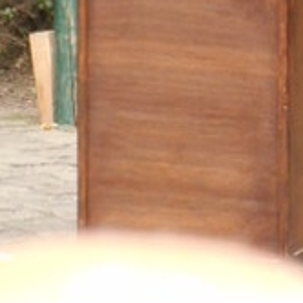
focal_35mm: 506
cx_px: 270
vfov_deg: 3.5
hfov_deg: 3.5
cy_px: -139
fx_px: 5011
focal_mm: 28.3
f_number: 6
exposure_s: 1/60
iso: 320
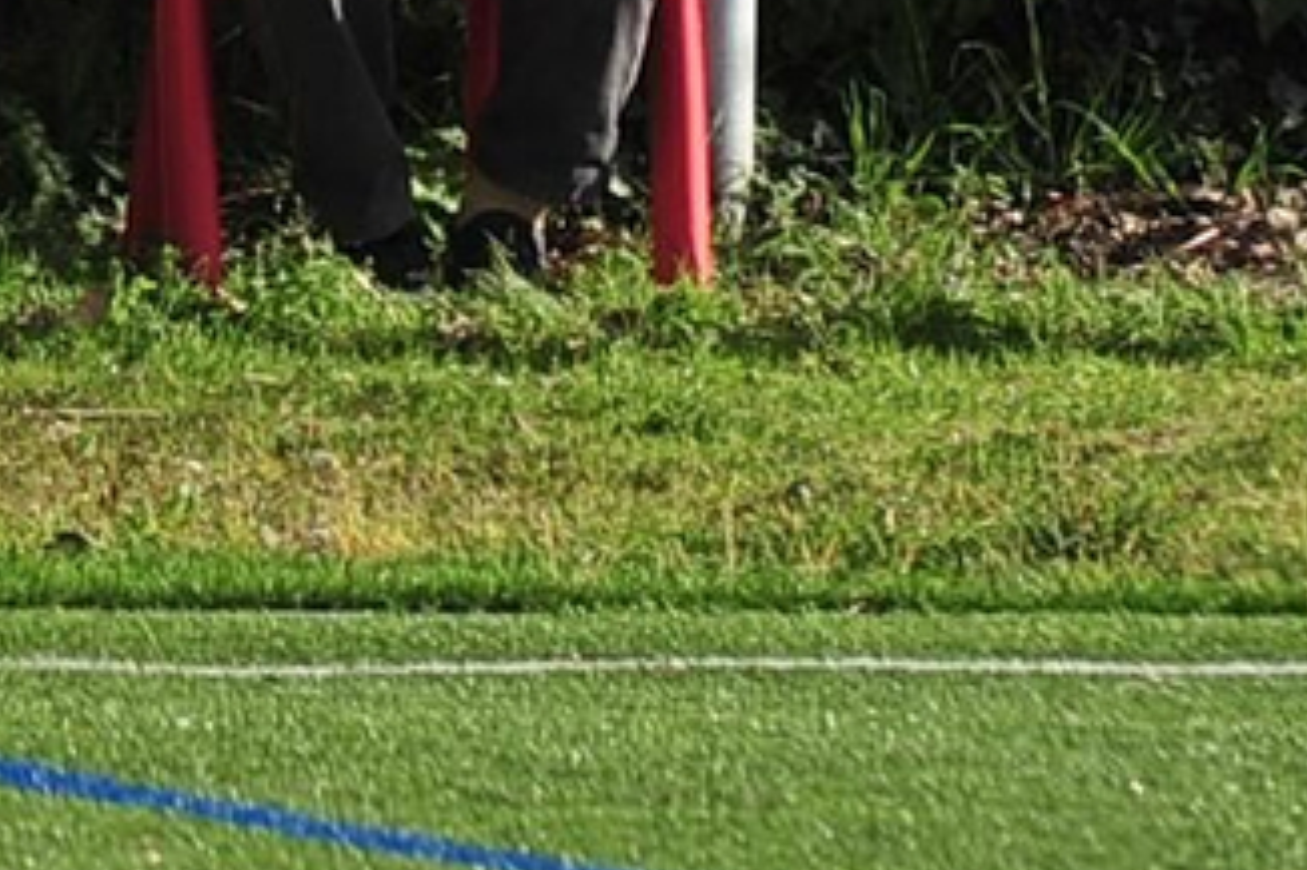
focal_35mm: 1472
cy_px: -1048
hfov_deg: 1.4
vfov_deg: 0.9
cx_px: -1163
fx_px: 53412
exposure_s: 1/800
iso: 250
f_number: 6.3
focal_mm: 300
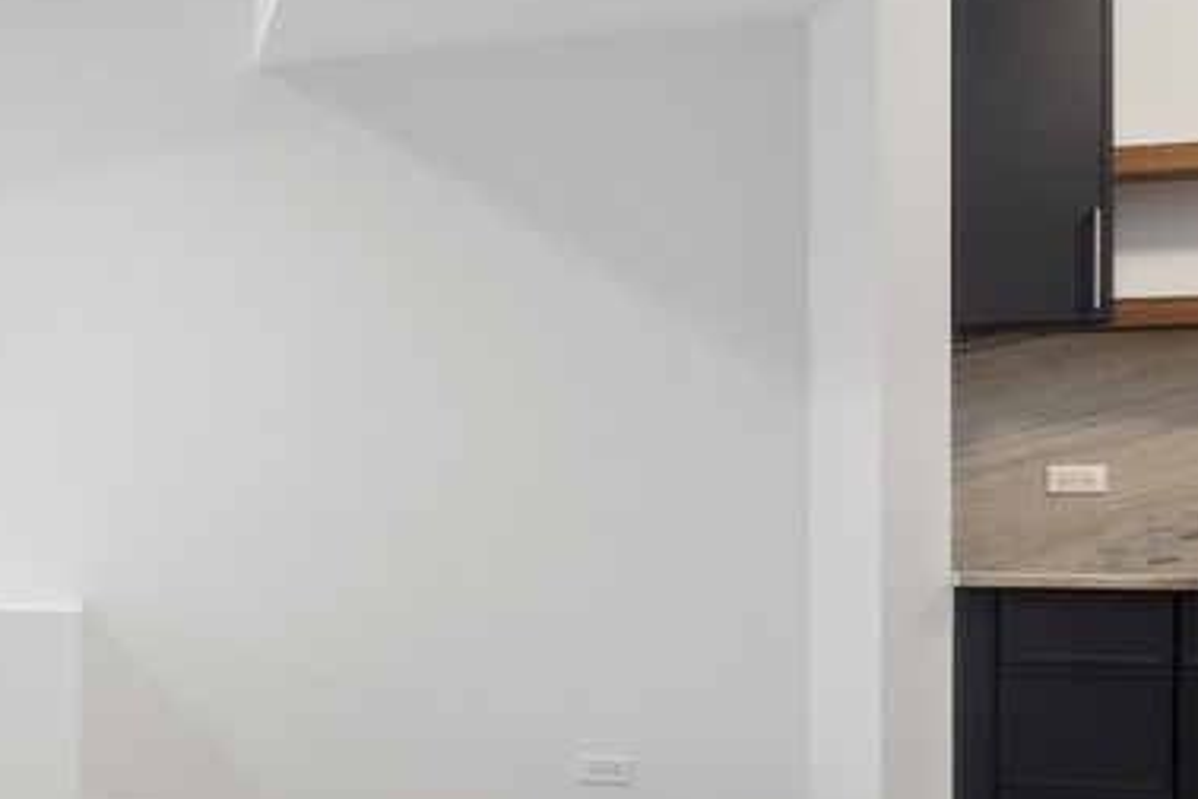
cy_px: 523
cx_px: -951
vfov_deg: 22.5
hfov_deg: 21.6
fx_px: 1997
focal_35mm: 60
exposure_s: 1/8
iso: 200
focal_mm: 14
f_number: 9.5
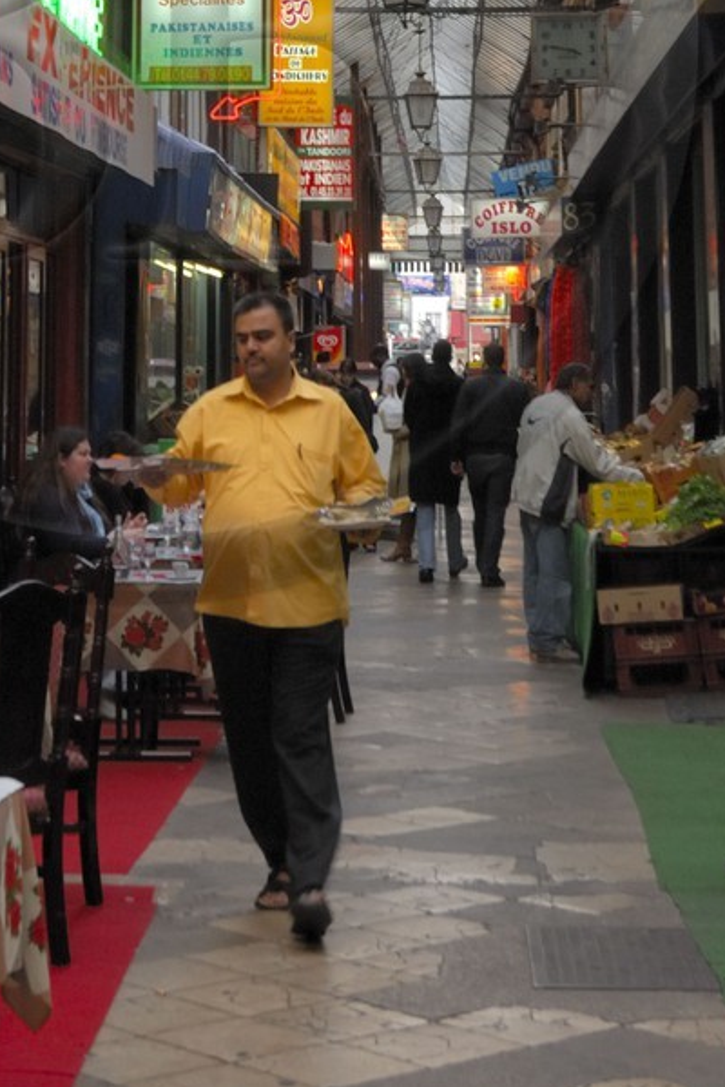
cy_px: 40
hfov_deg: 15.4
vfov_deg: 22.4
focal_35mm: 88
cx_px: 138
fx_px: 2658
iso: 200
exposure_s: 1/45
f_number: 6.3
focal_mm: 22
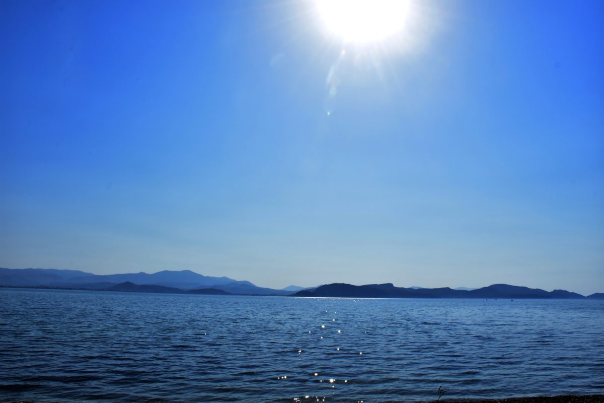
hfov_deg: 67.4
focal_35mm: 27
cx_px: 302
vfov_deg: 47.9
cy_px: 202
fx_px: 453
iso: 500
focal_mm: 18
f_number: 14
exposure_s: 1/800
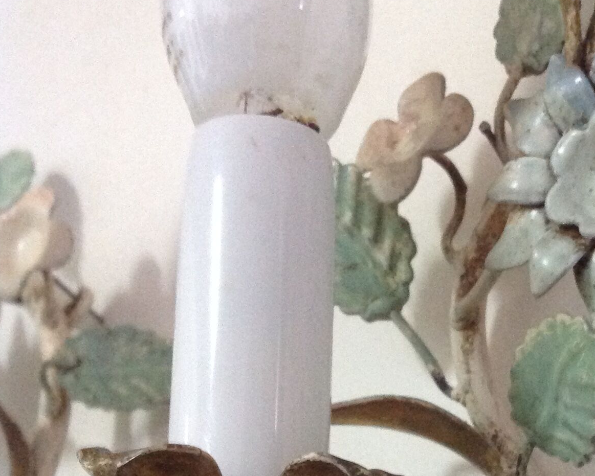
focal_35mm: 76
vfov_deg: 19.3
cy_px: 525
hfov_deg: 24.7
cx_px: 474
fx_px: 1339
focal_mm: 4.28
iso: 400
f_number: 2.4
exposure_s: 1/17
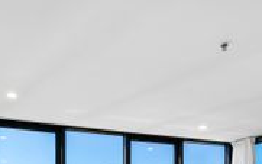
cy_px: 214
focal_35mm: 37
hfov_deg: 52.4
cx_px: 104
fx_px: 264
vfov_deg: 28.2
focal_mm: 14
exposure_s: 1/40
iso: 100
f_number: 11
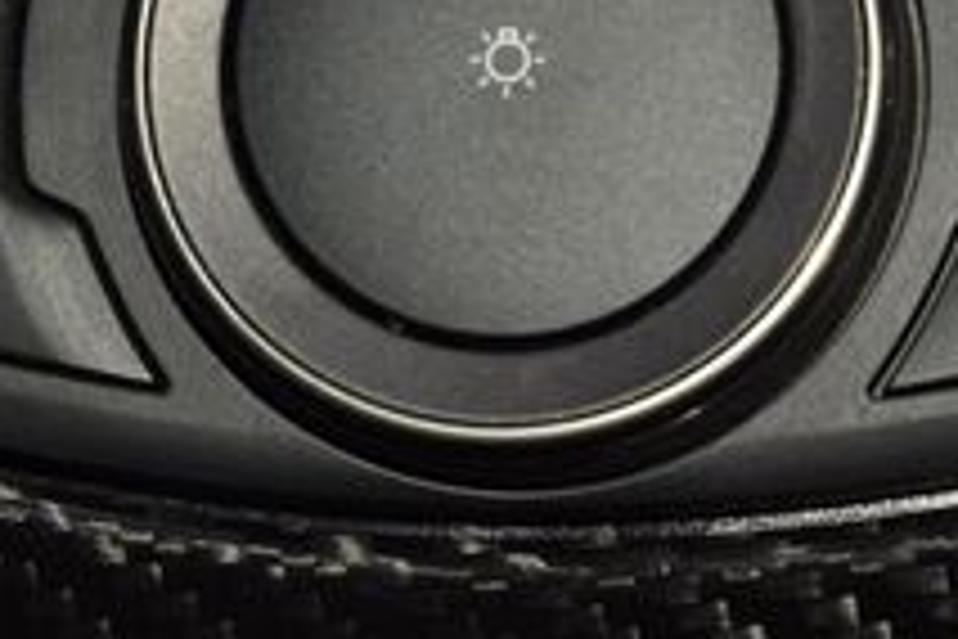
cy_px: -20
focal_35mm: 316
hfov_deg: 6.5
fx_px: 8408
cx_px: 562
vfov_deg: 4.3
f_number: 8
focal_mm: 70
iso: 100
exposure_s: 1/125
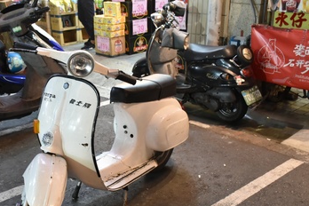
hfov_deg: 43.5
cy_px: 131
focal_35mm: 45
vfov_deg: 29.9
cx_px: 112
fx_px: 383
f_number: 3.8
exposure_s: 1/20
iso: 1400
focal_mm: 23
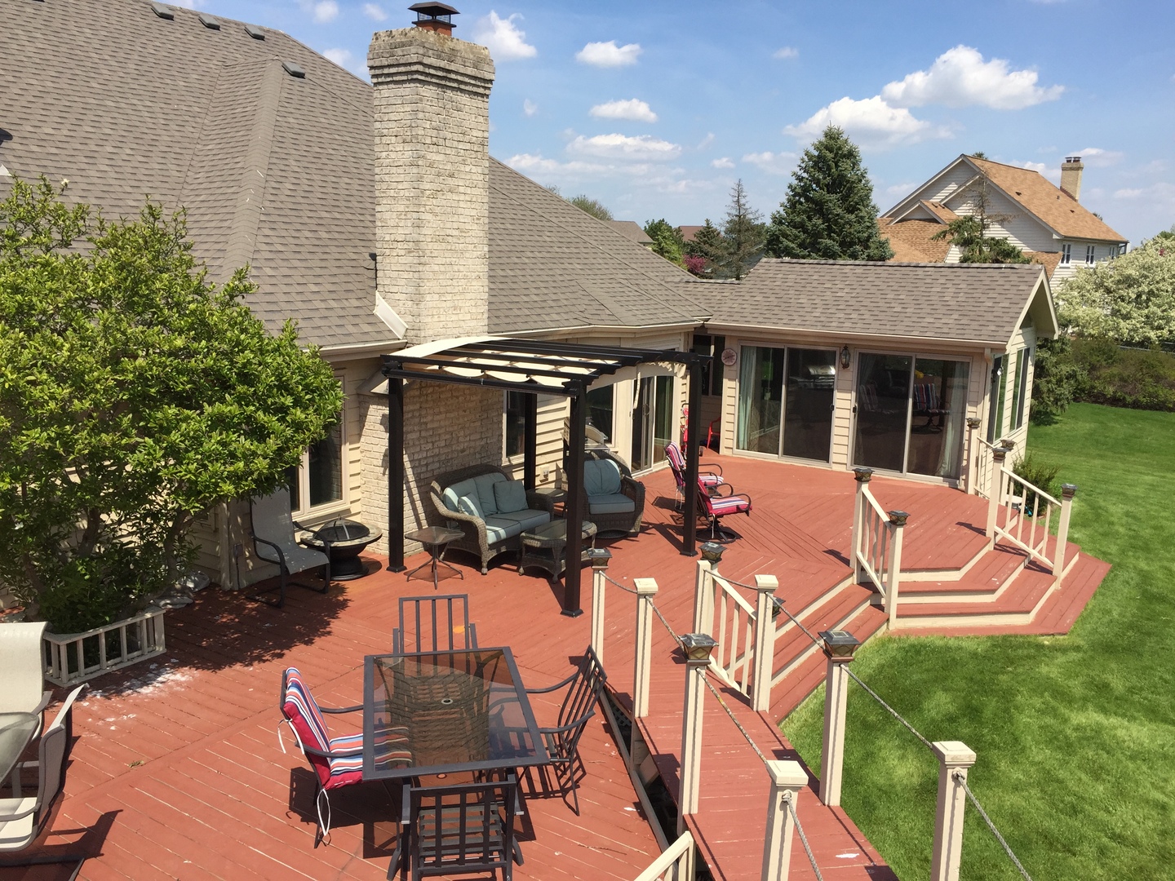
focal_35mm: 29
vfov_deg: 48.2
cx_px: 588
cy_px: 440
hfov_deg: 61.7
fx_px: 984
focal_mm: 4.15
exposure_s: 1/2326
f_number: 2.2
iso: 32
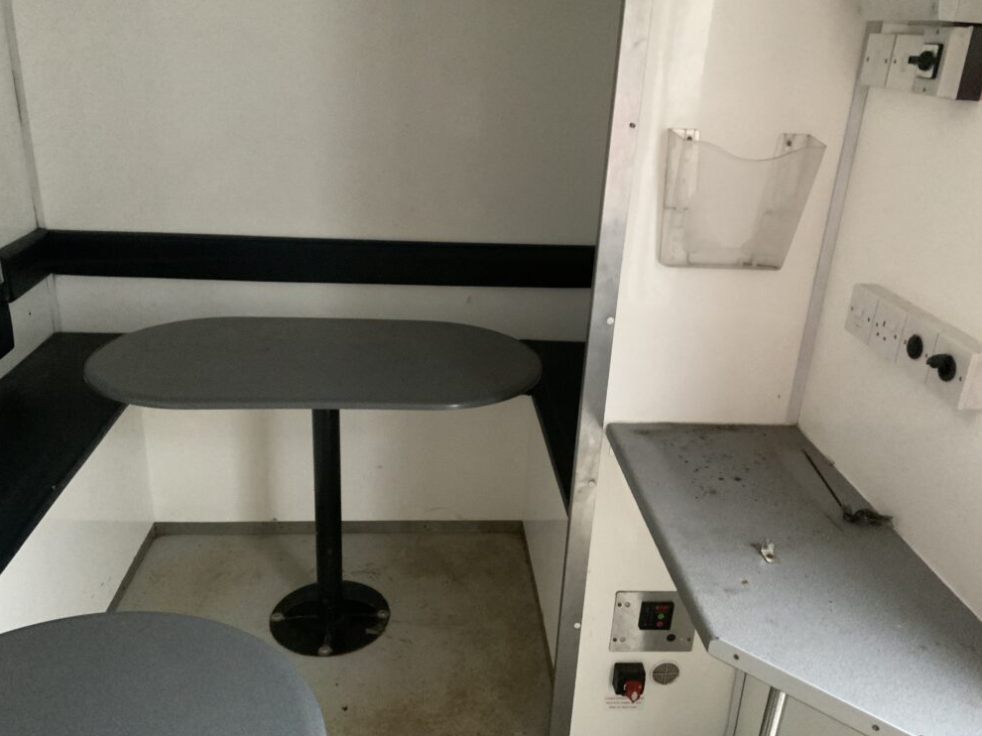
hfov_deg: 60.0
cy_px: 376
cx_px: 495
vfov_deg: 46.8
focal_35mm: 30
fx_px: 851
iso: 400
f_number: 1.8
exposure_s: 1/30
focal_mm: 3
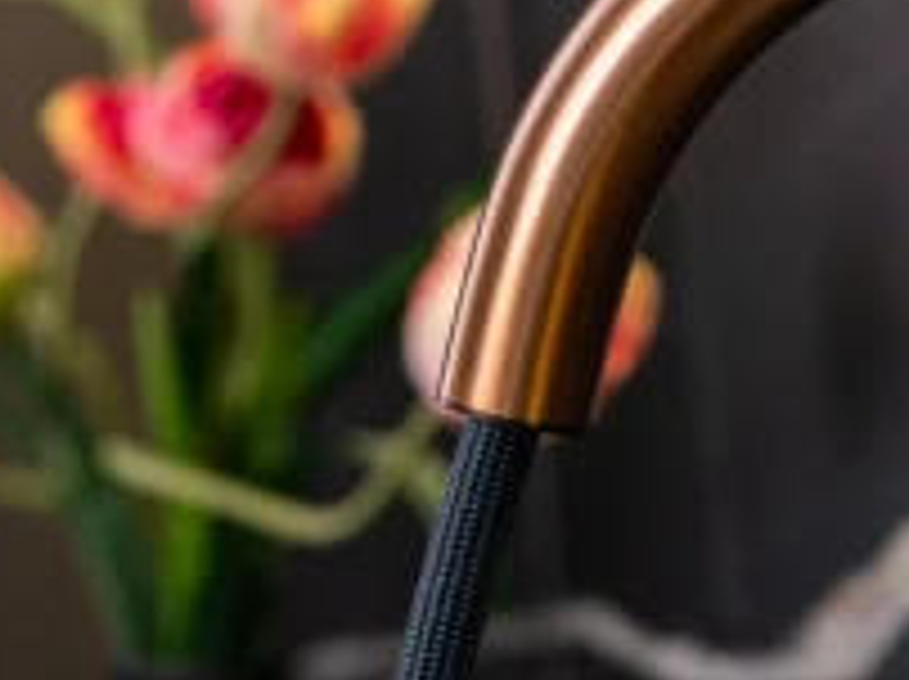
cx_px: 657
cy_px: 984
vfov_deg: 4.5
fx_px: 8577
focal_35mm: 327
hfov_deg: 6.1
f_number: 2.8
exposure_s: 1/200
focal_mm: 66
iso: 320
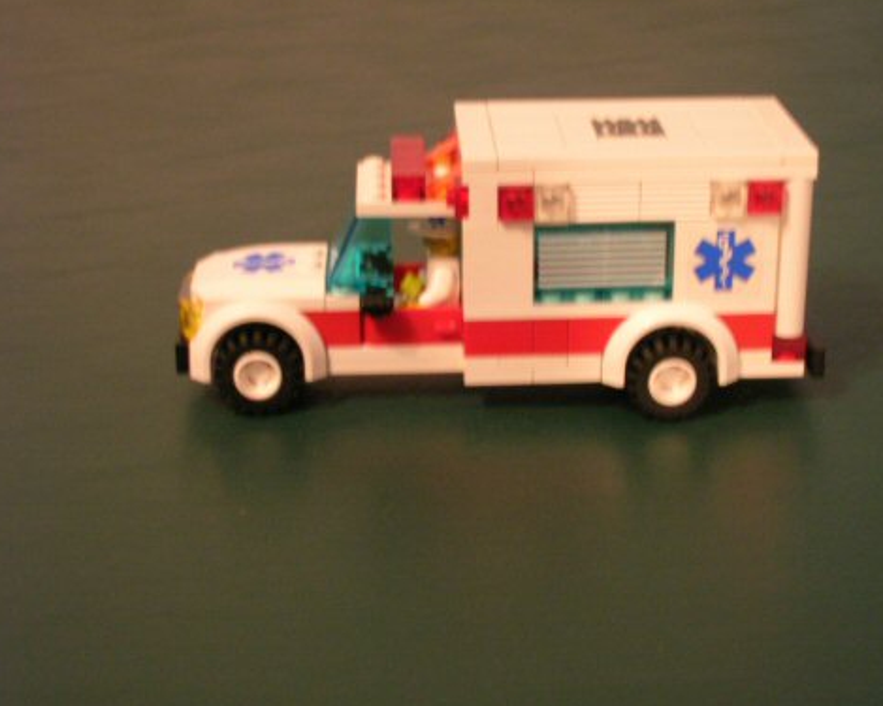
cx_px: 482
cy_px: 357
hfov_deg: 27.9
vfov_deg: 22.5
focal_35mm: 68
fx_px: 1777
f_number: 3.6
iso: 200
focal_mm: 10.4
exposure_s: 1/3.1
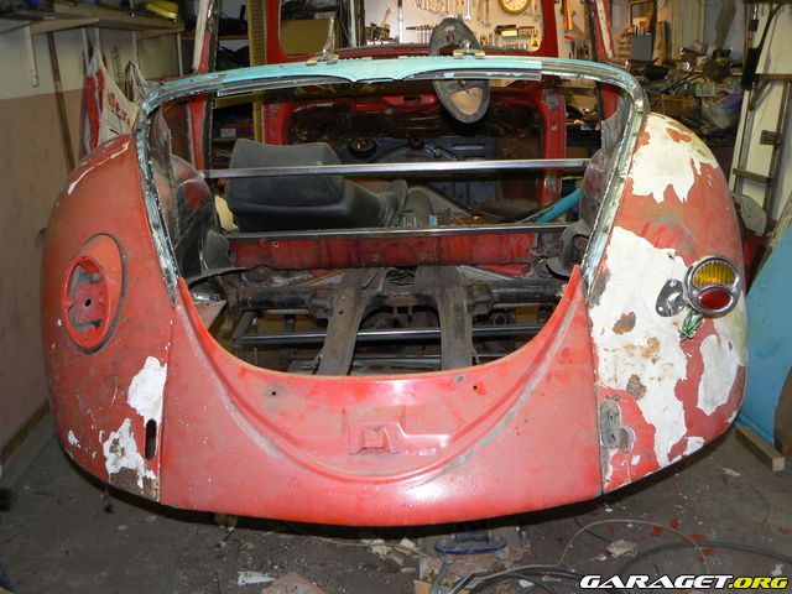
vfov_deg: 39.7
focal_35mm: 36
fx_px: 824
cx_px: 396
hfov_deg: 51.4
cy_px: 297
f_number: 2.8
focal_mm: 6
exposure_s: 1/25
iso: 100
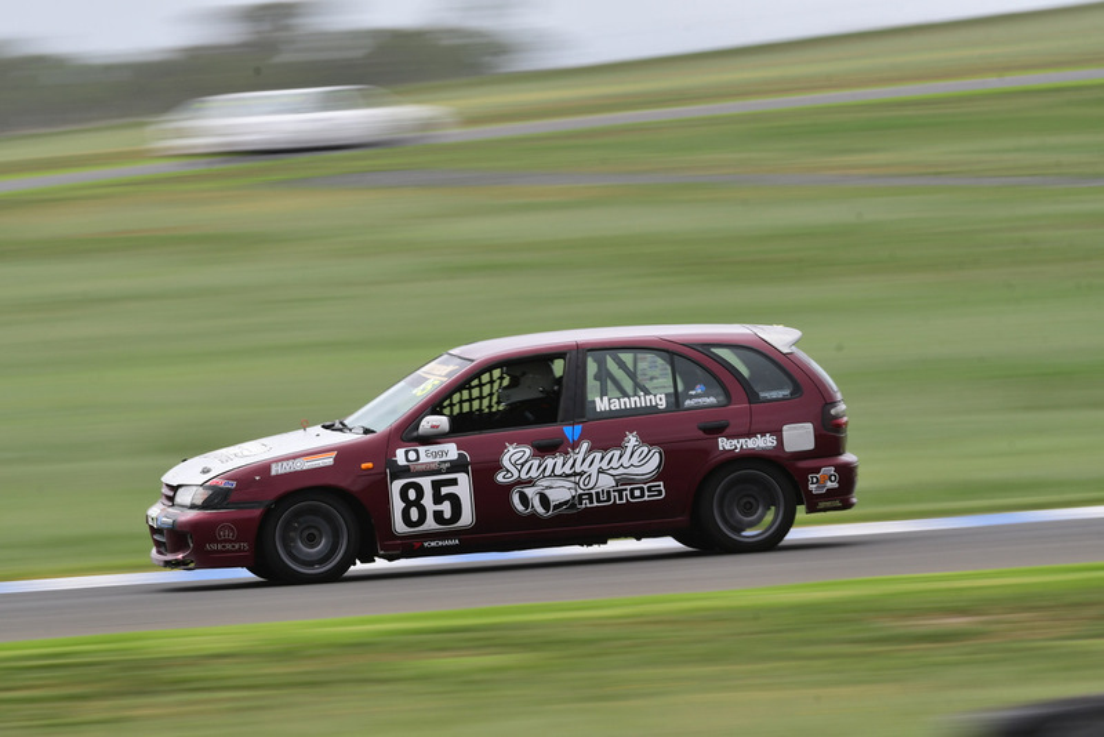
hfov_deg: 5.3
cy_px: 368
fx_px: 11964
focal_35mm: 390
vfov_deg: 3.5
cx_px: 552
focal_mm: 260
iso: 160
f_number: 14
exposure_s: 1/60
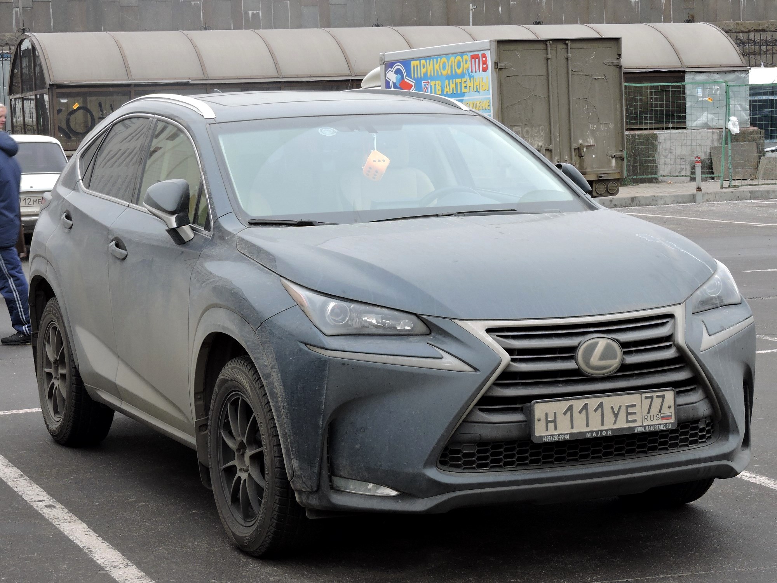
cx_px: 388
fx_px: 1571
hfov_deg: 27.8
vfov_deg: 21.0
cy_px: 292
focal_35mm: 70
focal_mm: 12.5
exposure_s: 1/60
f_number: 4.5
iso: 100
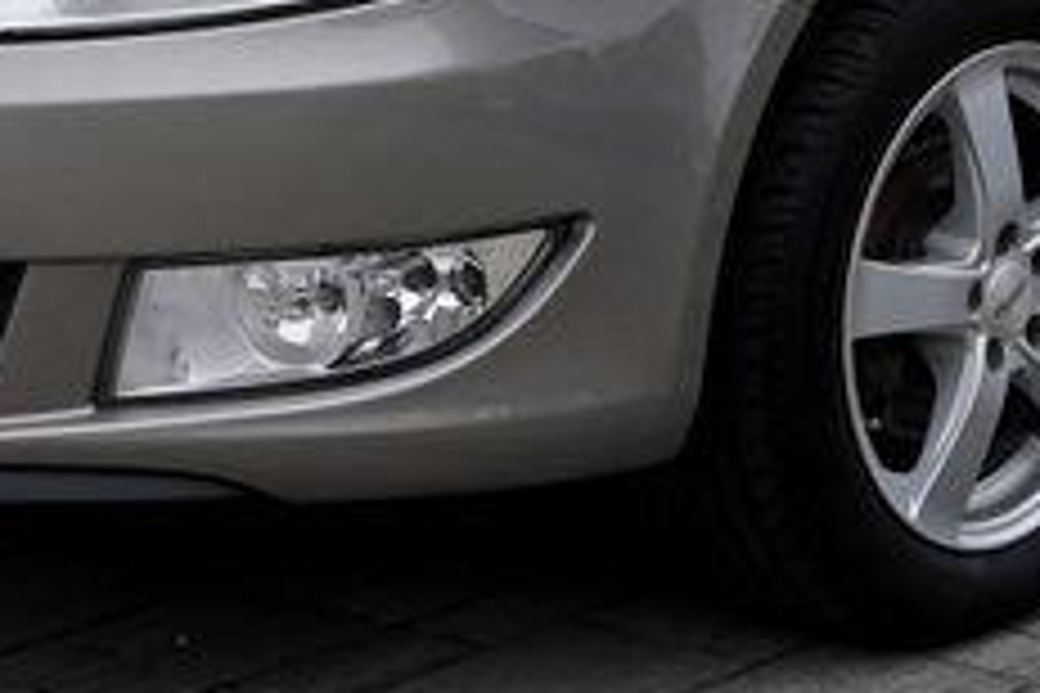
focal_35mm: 182
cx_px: 819
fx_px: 5257
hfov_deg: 11.3
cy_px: -385
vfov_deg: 7.4
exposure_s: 1/60
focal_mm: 41
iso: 100
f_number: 3.2
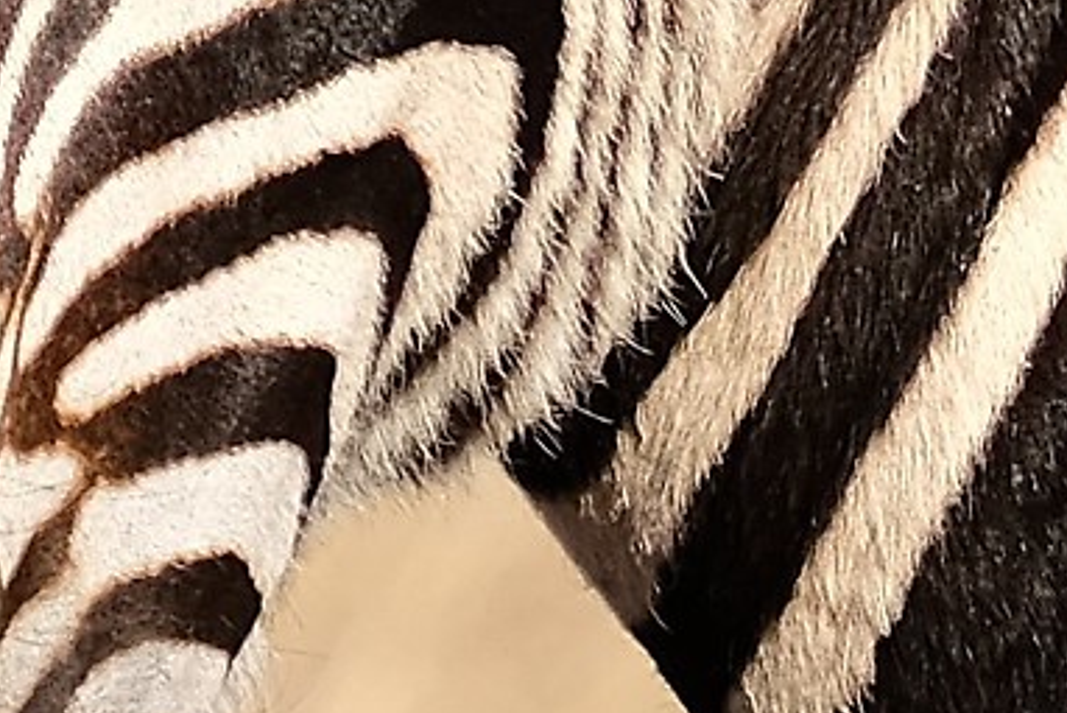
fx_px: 55917
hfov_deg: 1.1
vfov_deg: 0.7
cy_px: -327
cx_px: 2006
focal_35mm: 1886
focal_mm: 200
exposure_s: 1/1500
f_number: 4.8
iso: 400
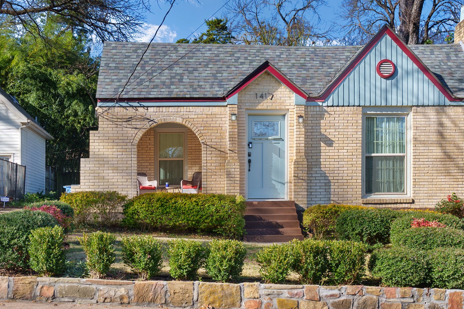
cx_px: 271
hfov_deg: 34.4
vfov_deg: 23.4
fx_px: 747
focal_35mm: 58
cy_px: 144
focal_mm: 30
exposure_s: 1/320
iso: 320
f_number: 8
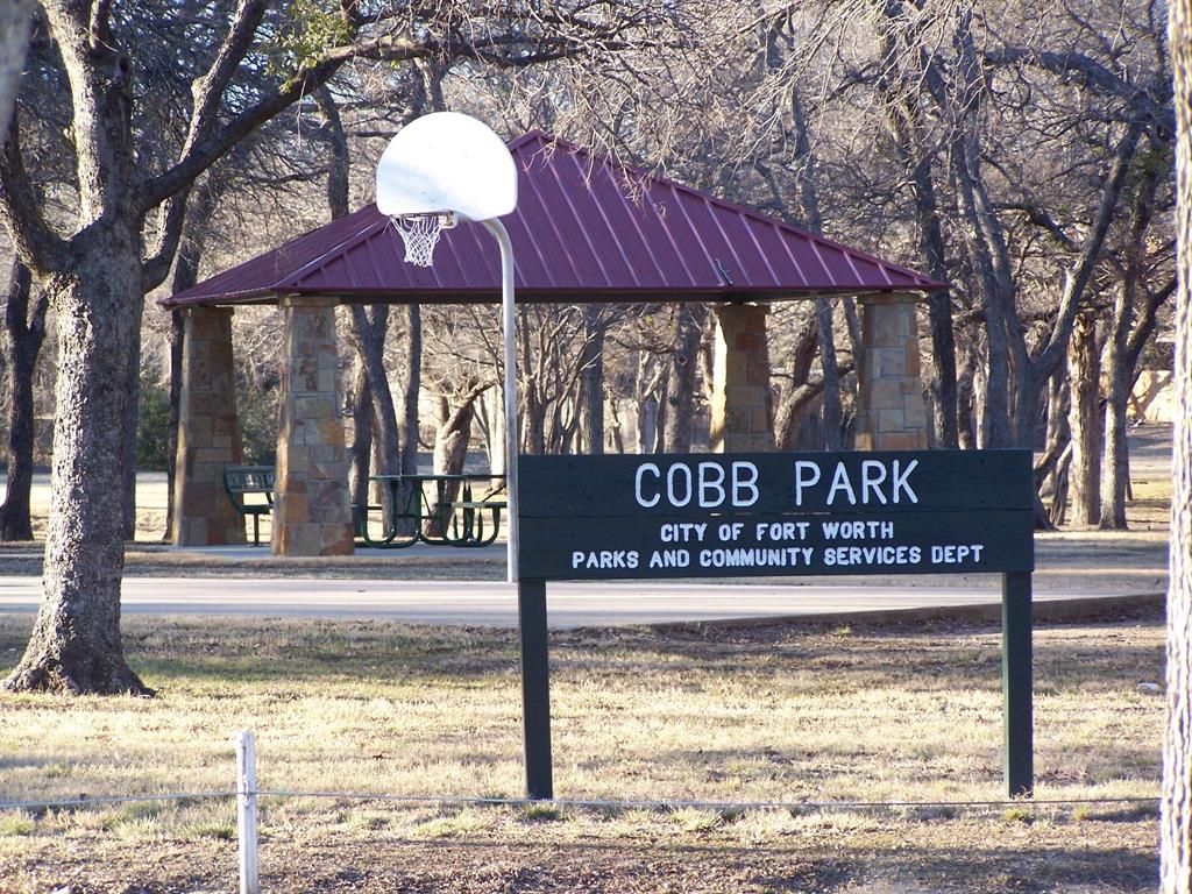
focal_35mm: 189
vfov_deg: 7.9
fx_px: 6508
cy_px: 447
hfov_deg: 10.5
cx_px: 596
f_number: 3.2
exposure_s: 1/250
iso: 140
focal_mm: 31.3
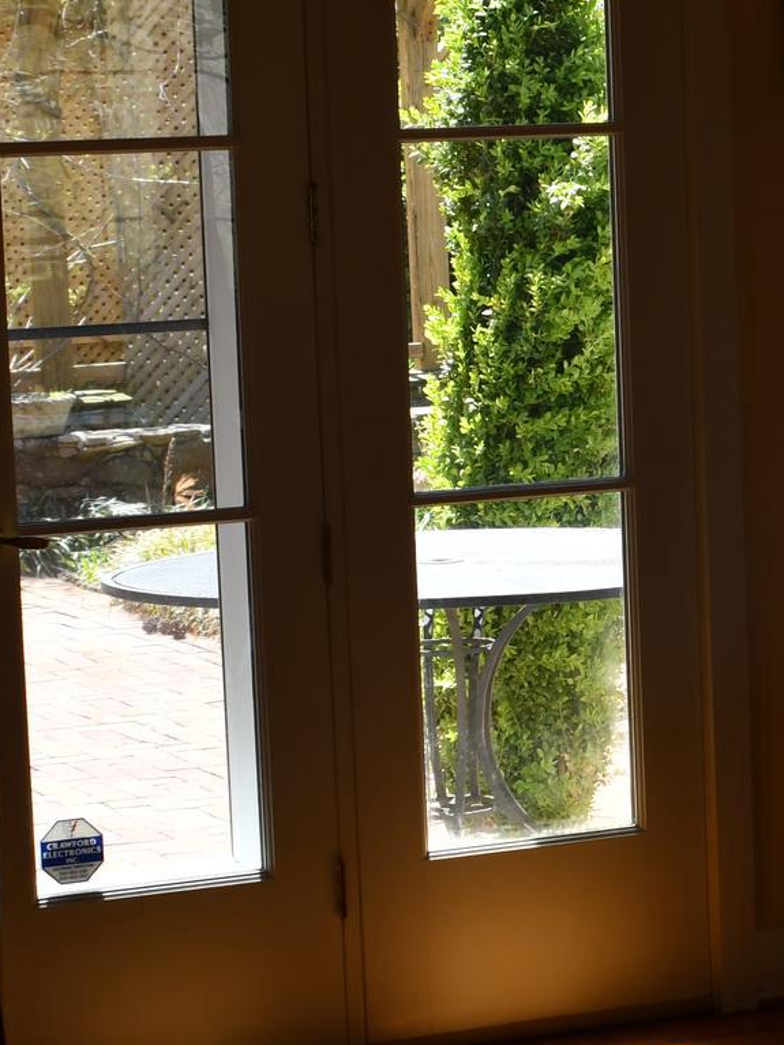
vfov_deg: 15.1
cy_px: 592
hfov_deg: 11.2
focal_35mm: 131
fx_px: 3957
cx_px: 799
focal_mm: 34
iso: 360
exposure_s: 1/250
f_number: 5.6
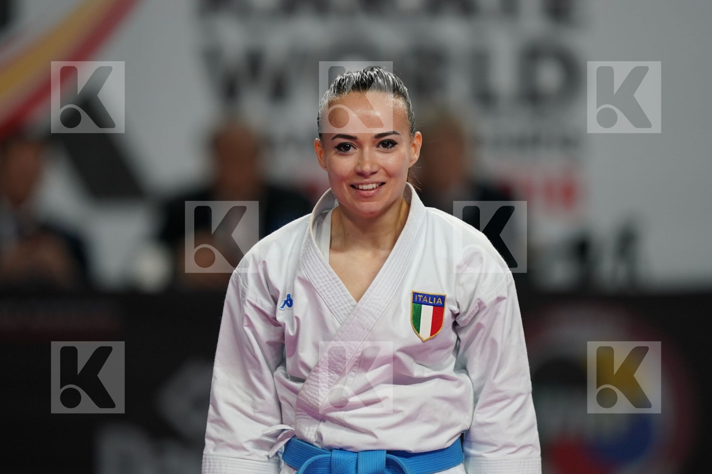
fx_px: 11866
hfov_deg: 3.4
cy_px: 237
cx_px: 356
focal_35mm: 600
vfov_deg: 2.3
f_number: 2.8
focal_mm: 400
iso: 800
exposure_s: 1/500
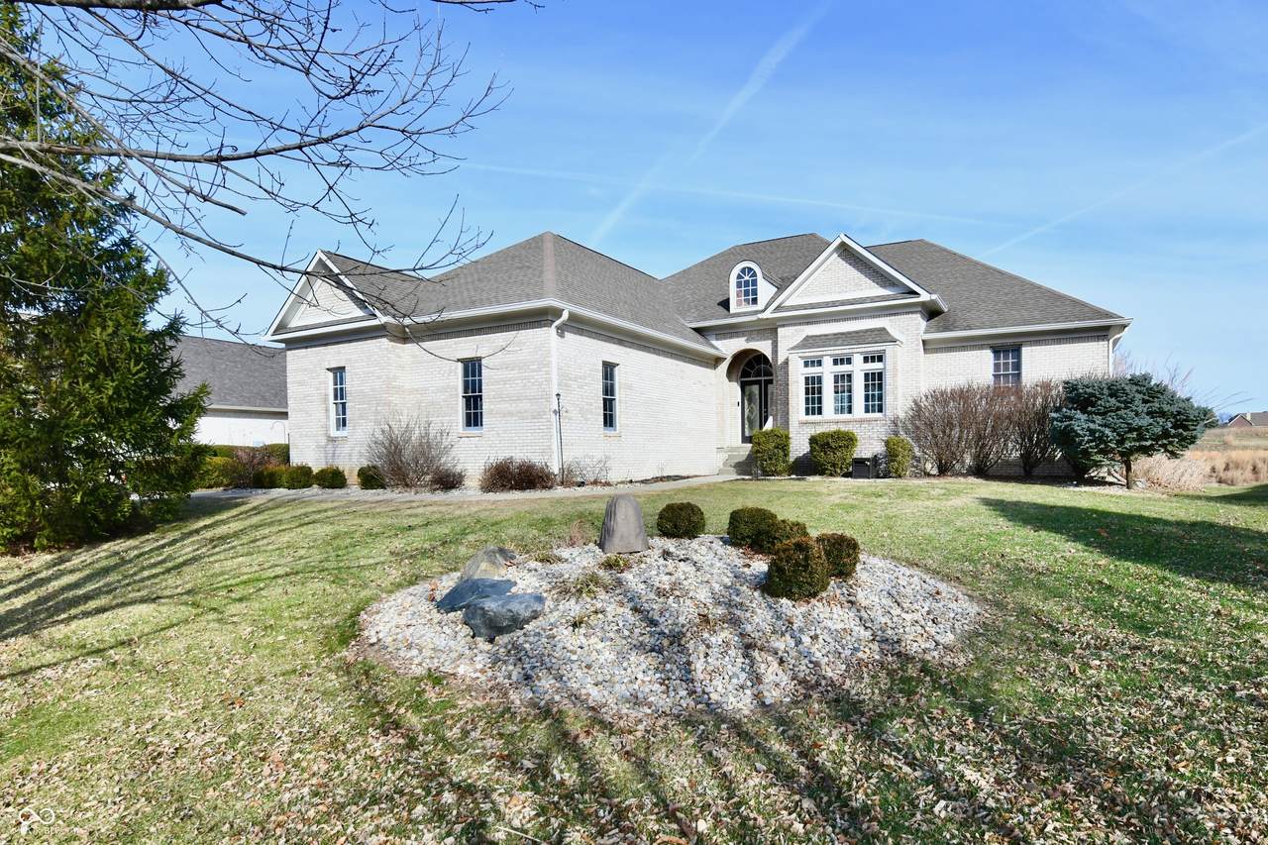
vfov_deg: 81.2
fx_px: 493
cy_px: 422
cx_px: 634
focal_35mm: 14
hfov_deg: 104.3
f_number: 11
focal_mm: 14
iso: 640
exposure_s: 1/500
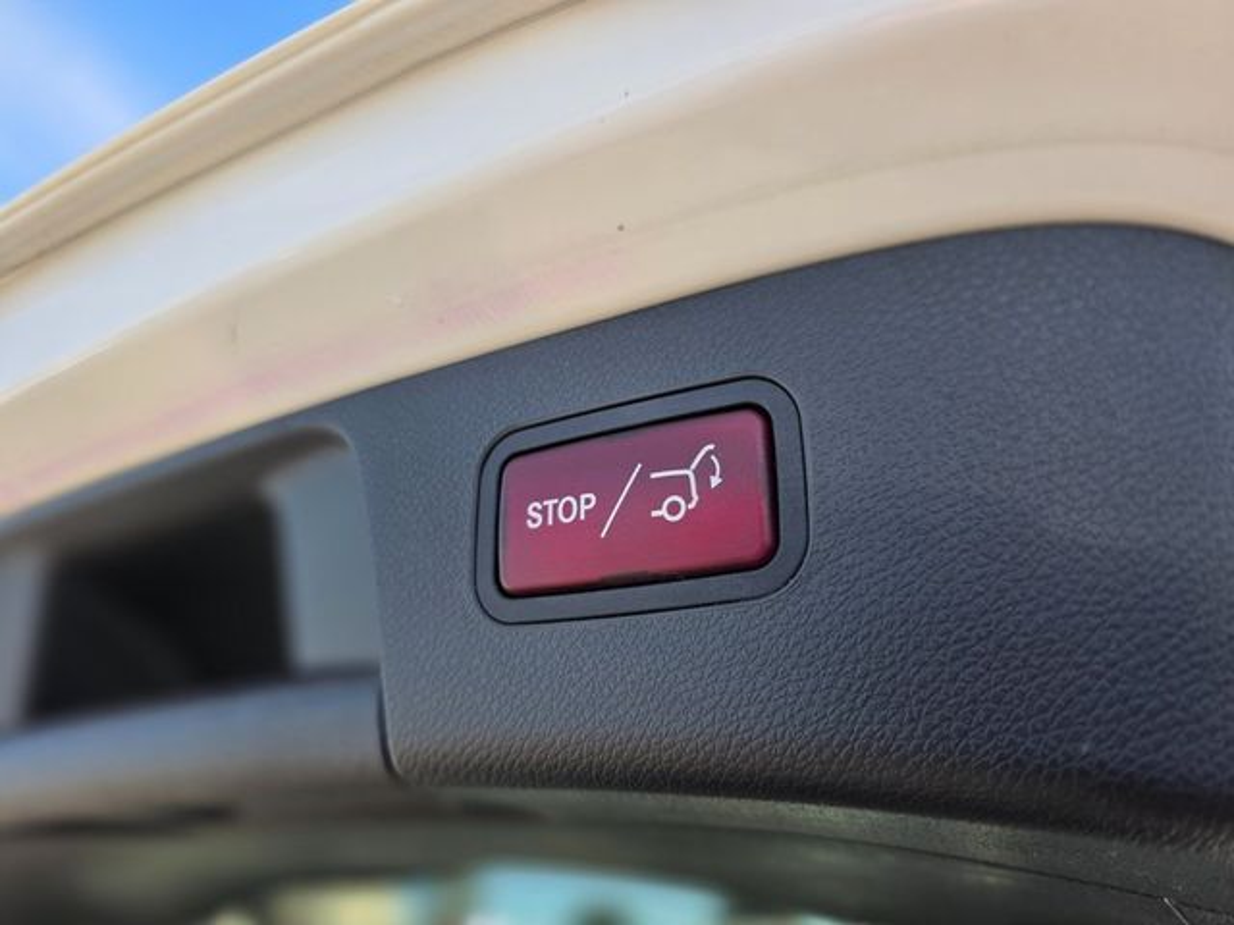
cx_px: 617
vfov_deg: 58.9
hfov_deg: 73.9
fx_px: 820
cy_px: 462
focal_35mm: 23
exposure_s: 1/359
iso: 25
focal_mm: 6.3
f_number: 1.7
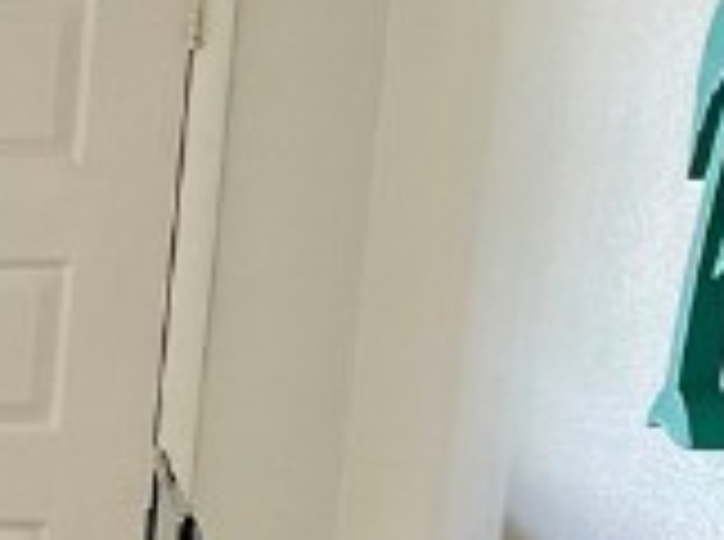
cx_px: -1250
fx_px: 3193
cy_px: 1030
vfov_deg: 9.1
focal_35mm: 153
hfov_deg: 10.3
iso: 200
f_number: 1.78
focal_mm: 6.86
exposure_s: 1/120
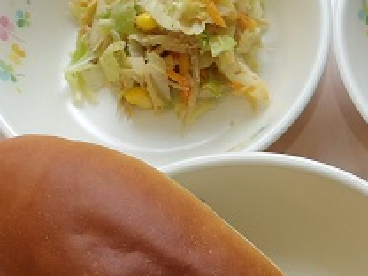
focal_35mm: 83
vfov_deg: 17.4
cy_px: 265
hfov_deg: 21.9
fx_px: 882
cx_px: 437
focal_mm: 4.9
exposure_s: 1/96
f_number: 3
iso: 100
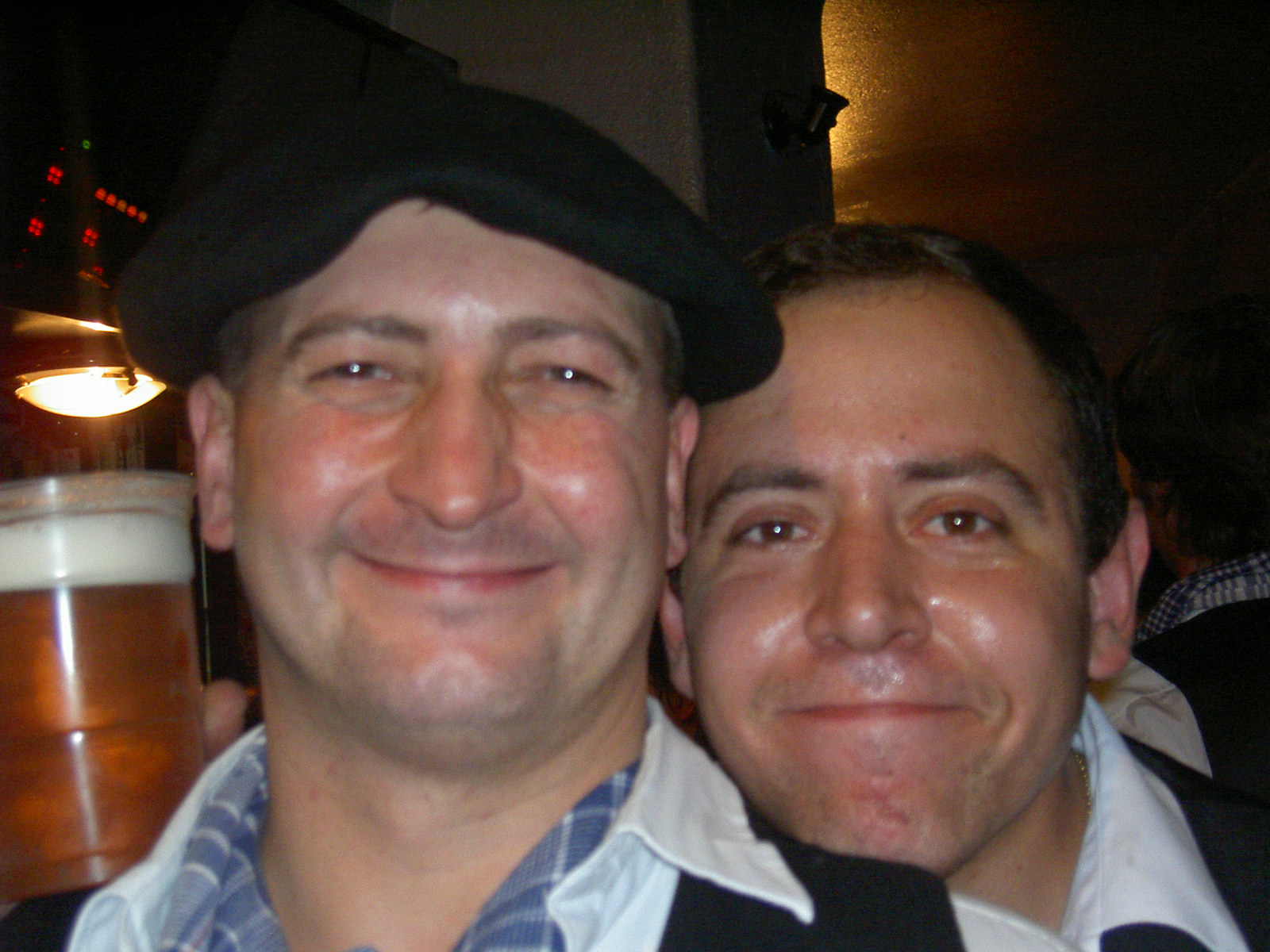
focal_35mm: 55
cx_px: 635
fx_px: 2018
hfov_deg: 34.9
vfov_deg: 26.6
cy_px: 476
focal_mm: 11.3
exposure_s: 1/68.5
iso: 100
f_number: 3.3
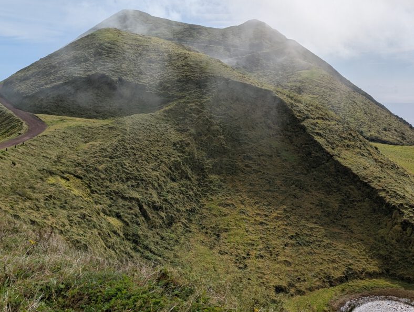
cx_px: 227
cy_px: 148
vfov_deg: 36.9
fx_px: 467
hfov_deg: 47.7
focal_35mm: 39
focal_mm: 6.9
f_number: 1.68
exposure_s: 1/2604
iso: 21
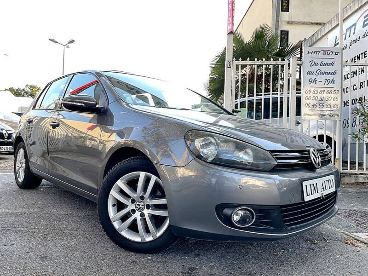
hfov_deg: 67.3
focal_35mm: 26
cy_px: 138
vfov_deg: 53.1
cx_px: 184
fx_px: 276
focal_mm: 4.2
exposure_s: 1/122
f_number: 1.6
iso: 32
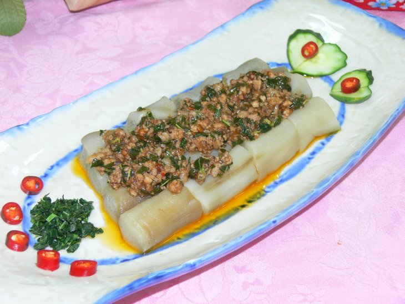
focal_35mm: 57
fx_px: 667
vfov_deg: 25.7
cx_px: 202
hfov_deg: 33.8
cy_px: 152
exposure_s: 1/30
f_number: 3.2
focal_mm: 12
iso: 100
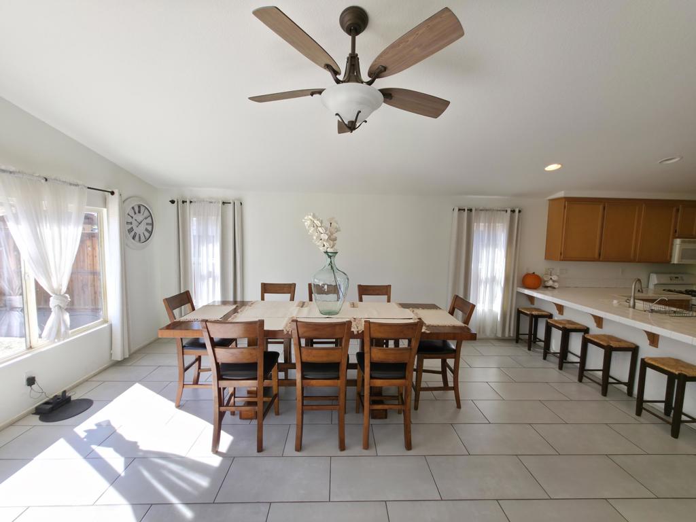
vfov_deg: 89.9
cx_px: 348
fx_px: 261
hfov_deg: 106.2
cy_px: 261
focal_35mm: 13
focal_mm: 2.2
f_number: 1.9
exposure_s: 1/120
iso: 25
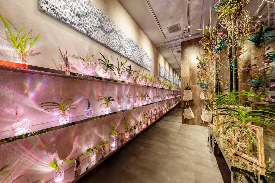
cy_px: 92
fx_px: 92
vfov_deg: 90.0
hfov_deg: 112.6
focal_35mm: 12
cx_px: 138
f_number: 6.3
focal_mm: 12
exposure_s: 1/2
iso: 100
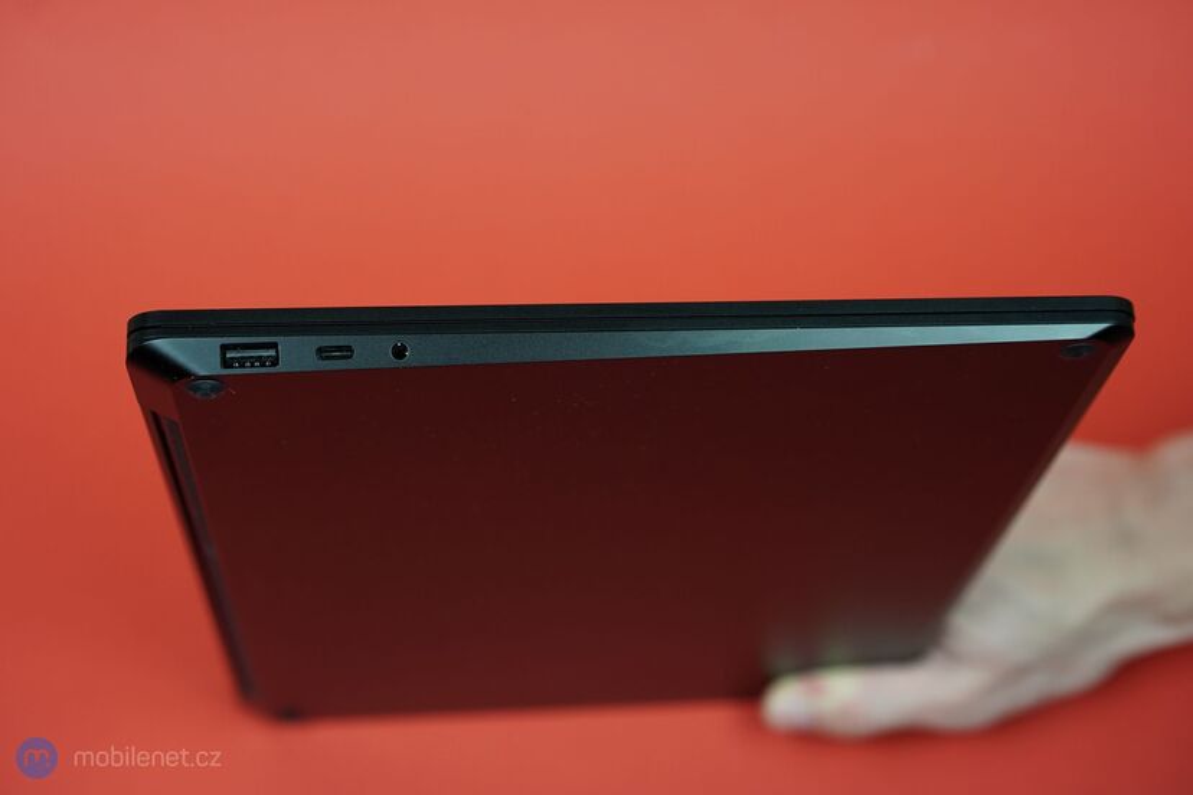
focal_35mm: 55
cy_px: 398
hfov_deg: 36.2
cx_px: 596
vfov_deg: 24.6
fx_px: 1822
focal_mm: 55
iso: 1600
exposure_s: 1/320
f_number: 4
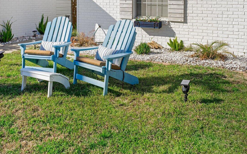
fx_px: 296
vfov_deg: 27.5
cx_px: 74
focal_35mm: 44
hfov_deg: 44.3
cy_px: 0
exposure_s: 1/400
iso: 500
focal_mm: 23
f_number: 9
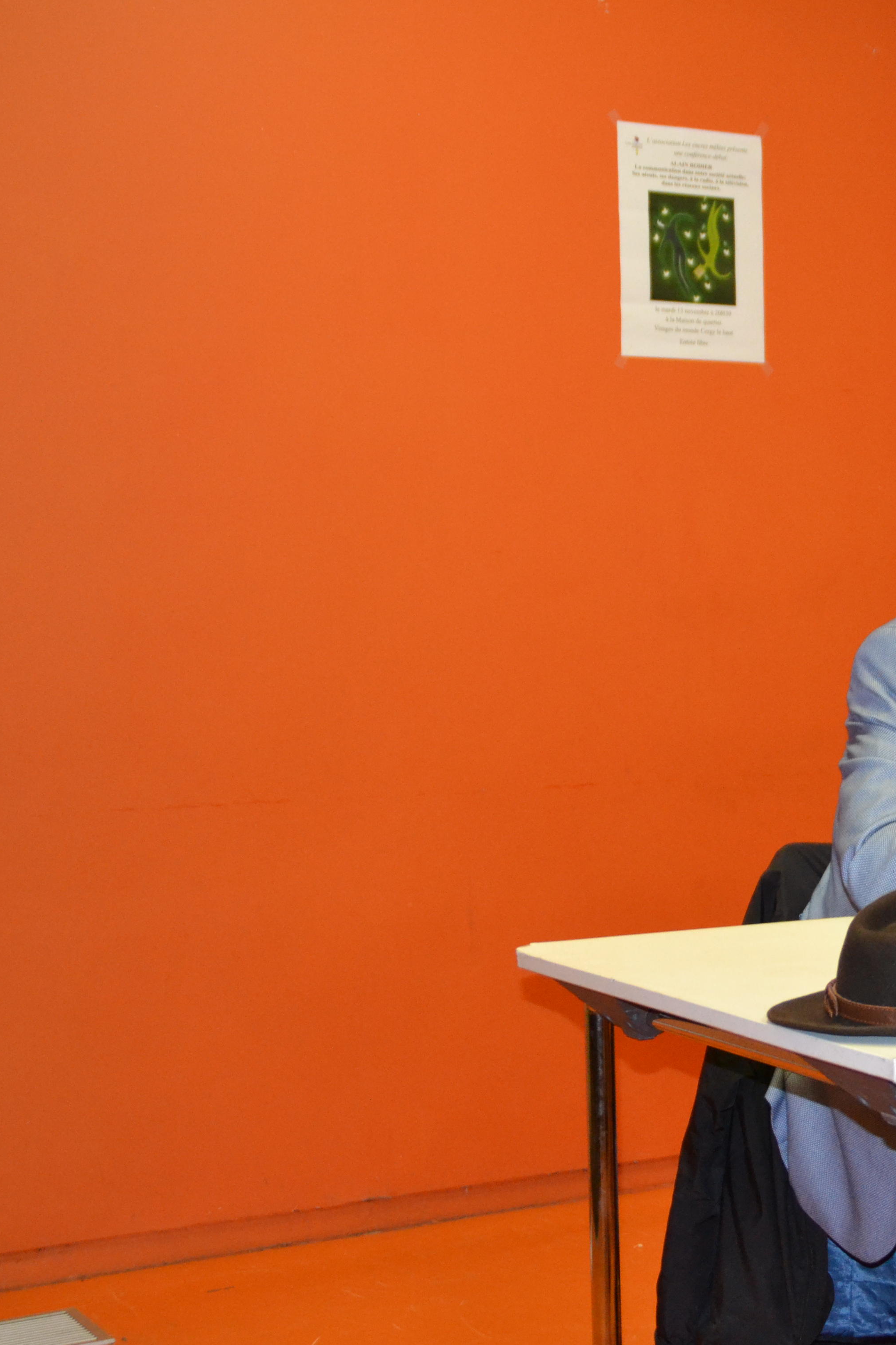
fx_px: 2389
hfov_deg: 20.4
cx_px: 942
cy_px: 680
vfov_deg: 31.4
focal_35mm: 64
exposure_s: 1/60
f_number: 4
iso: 2000
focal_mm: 28
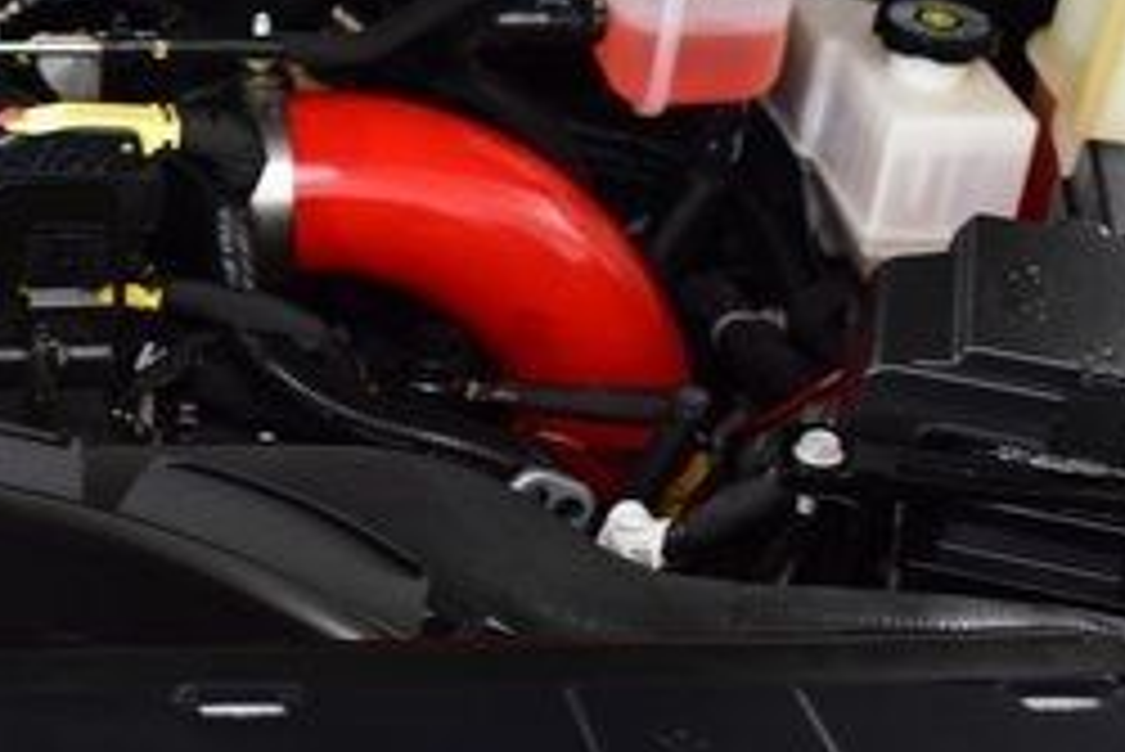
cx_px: -292
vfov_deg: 14.9
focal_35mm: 92
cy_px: 426
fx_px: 2877
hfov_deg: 20.4
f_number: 2.8
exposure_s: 1/60
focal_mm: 24
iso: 1600
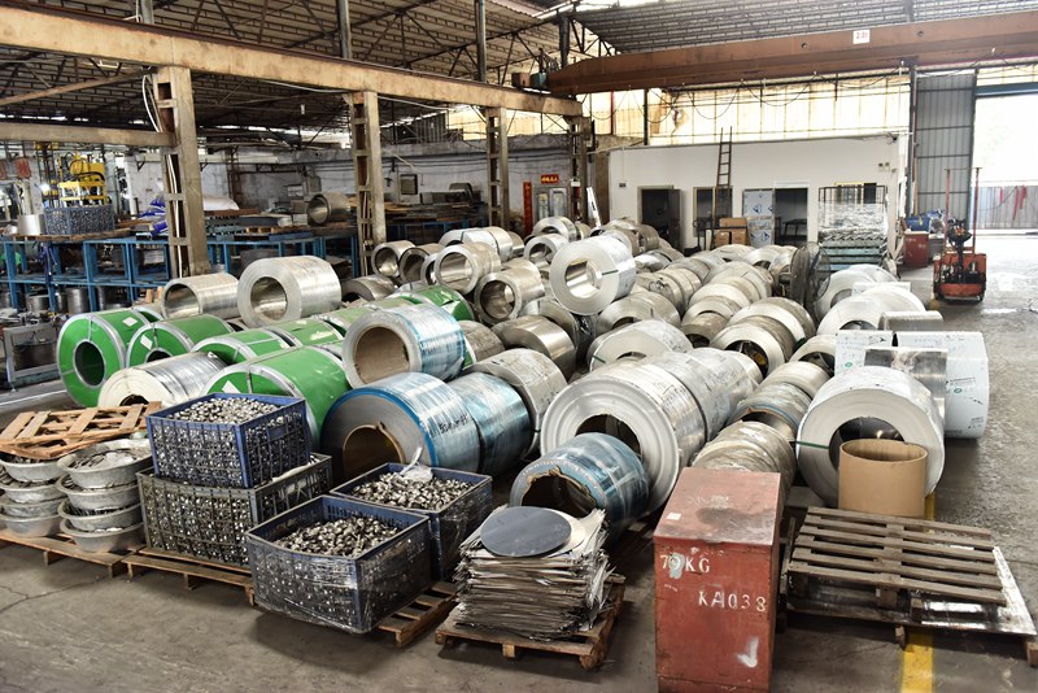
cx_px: 519
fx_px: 894
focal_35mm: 31
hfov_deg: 60.3
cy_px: 346
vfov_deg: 42.4
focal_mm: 31
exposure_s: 1/60
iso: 1000
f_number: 4
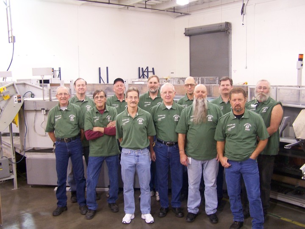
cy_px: 114
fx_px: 352
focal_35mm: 40
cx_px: 152
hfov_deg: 46.8
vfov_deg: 36.0
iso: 140
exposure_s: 1/10
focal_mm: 6.7
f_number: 2.8
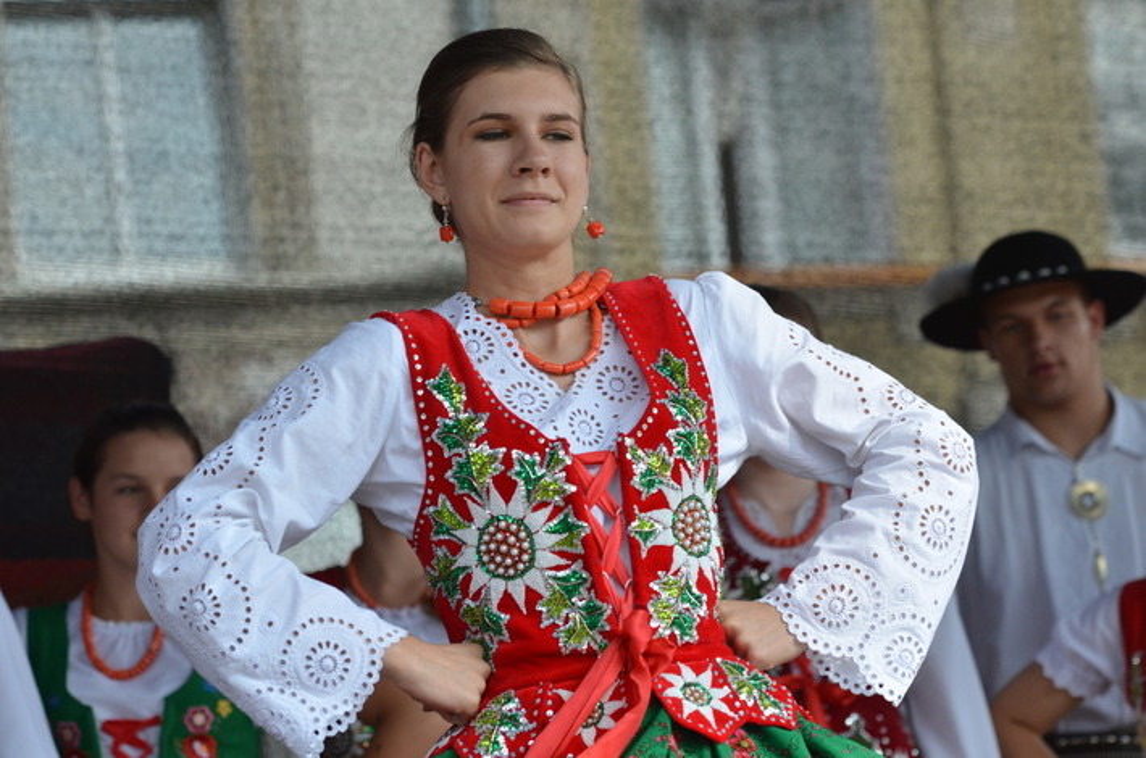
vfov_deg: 7.5
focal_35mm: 183
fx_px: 5812
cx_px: 573
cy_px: 379
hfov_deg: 11.3
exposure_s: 1/1250
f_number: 5
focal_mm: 122
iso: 800
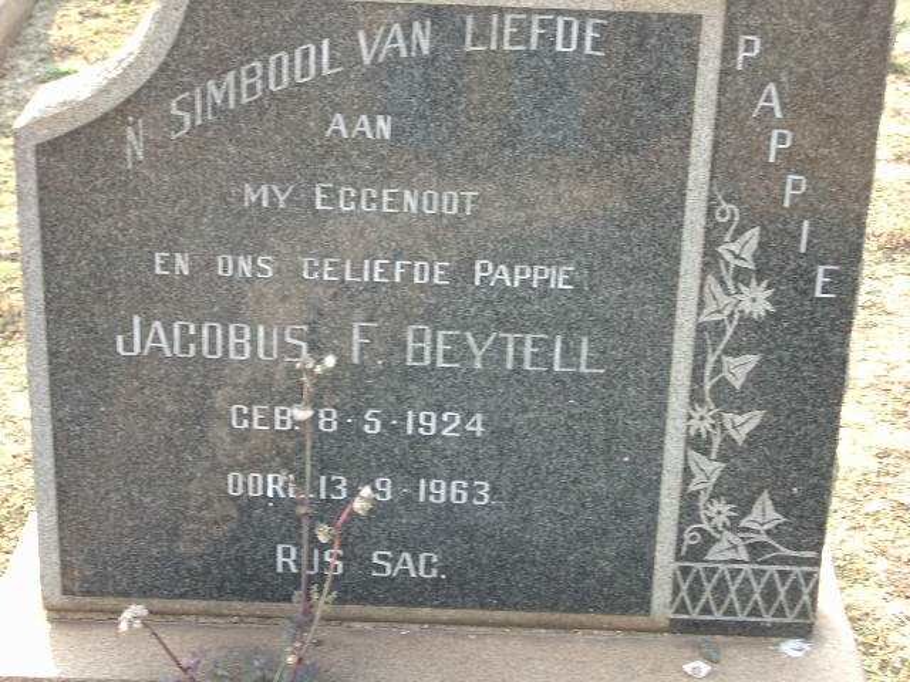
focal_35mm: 74
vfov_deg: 19.9
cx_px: 455
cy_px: 341
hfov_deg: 26.3
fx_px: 1945
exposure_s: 1/50
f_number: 3.9
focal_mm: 12.2
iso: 100
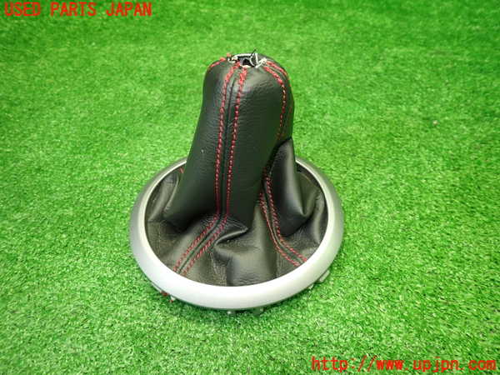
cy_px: 188
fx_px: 361
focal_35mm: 25
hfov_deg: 69.4
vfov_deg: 54.9
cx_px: 250
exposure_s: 1/30
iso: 200
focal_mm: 4.5
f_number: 2
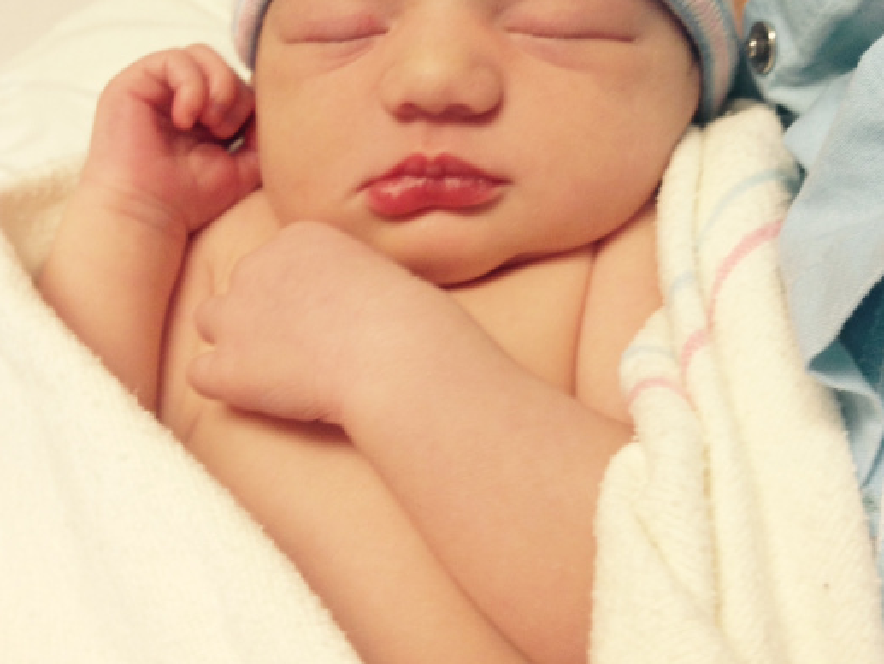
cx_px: 437
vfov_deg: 32.0
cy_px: 232
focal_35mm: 45
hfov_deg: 42.1
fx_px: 1149
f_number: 2.4
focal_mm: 4.12
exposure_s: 1/20
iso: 100
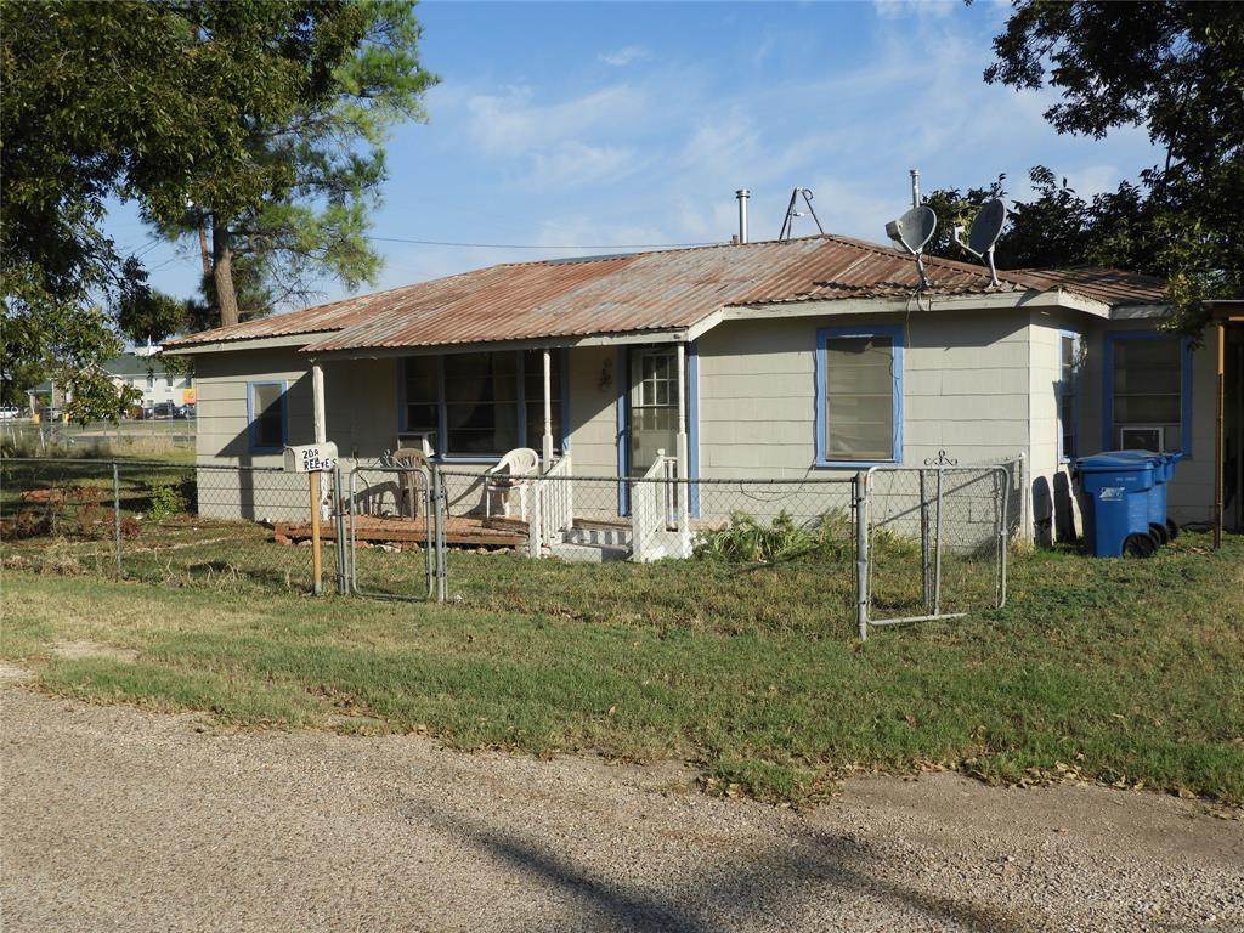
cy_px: 466
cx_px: 622
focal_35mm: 35
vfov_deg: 40.7
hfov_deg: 52.6
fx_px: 1258
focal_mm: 6.3
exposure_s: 1/1250
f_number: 3.8
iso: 100
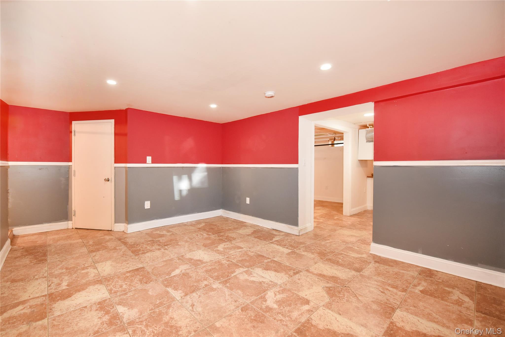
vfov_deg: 77.3
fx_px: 210
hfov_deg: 100.4
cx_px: 252
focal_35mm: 15
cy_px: 168
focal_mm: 15
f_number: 3.5
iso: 1600
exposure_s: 1/60
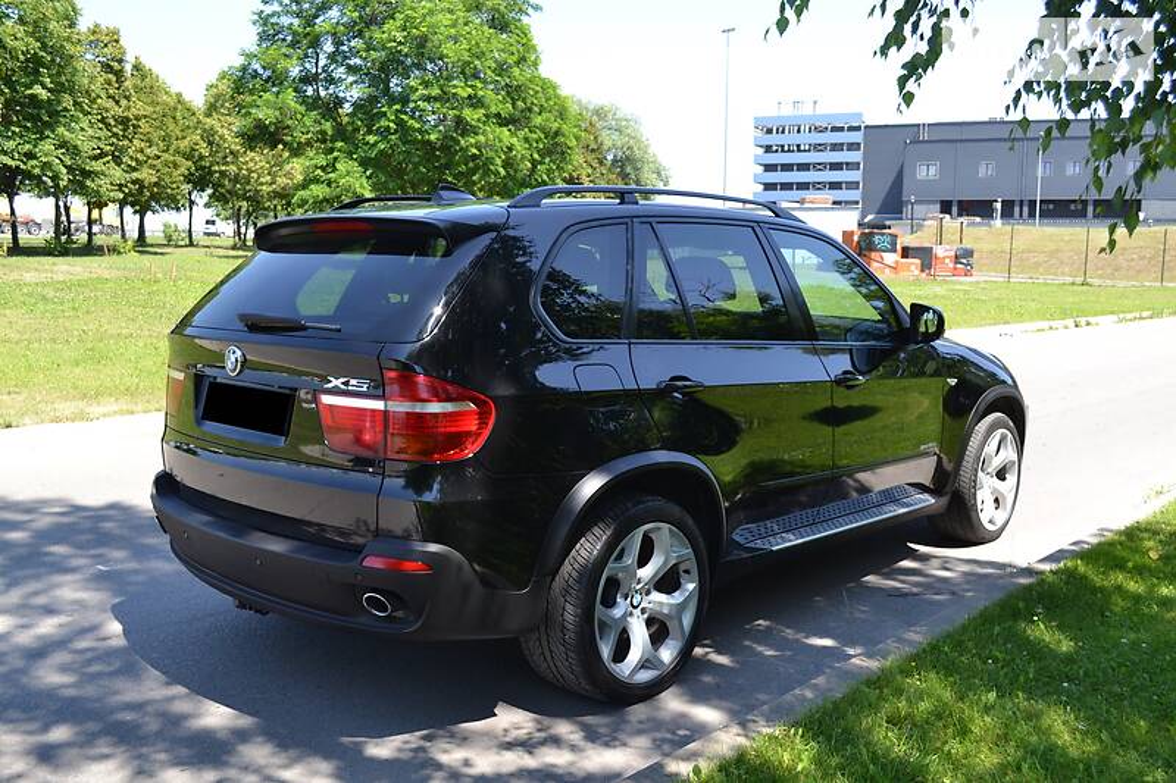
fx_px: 1078
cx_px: 588
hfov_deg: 57.2
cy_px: 392
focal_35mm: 33
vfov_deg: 40.0
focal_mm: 22
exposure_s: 1/125
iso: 110
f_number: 5.6
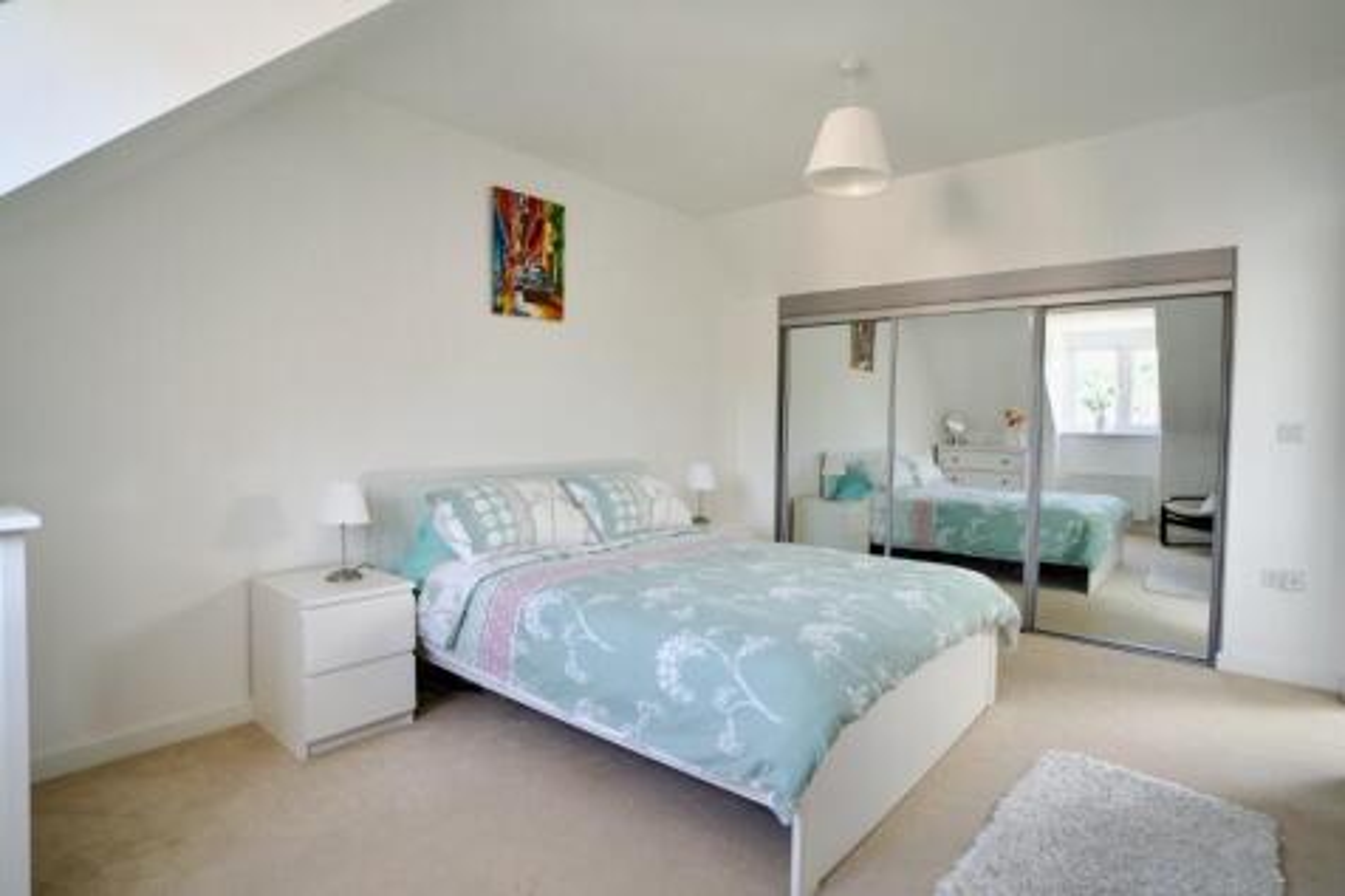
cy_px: 448
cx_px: 672
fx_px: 672
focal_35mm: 18
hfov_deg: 90.0
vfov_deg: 67.3
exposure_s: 1/160
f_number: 4
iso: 800
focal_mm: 18
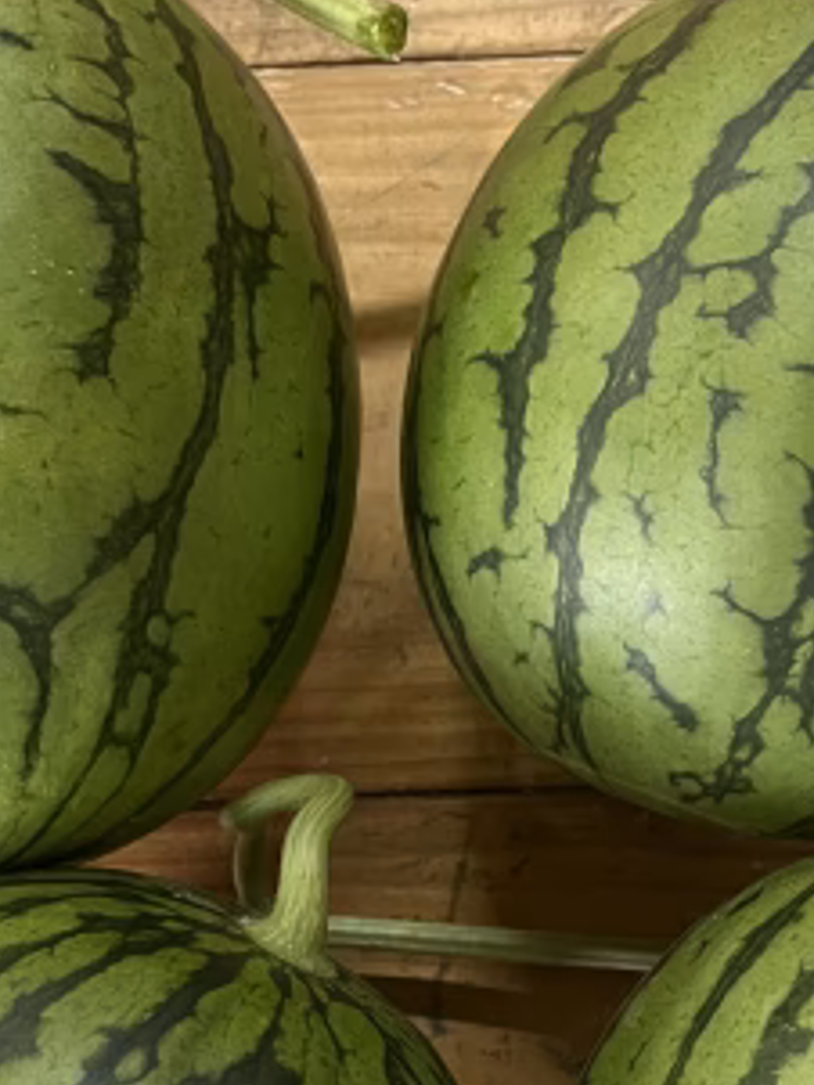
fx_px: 2162
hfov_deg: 21.3
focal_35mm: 69
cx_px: 461
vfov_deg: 27.5
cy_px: 898
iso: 200
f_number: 1.6
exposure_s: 1/60
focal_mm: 5.1
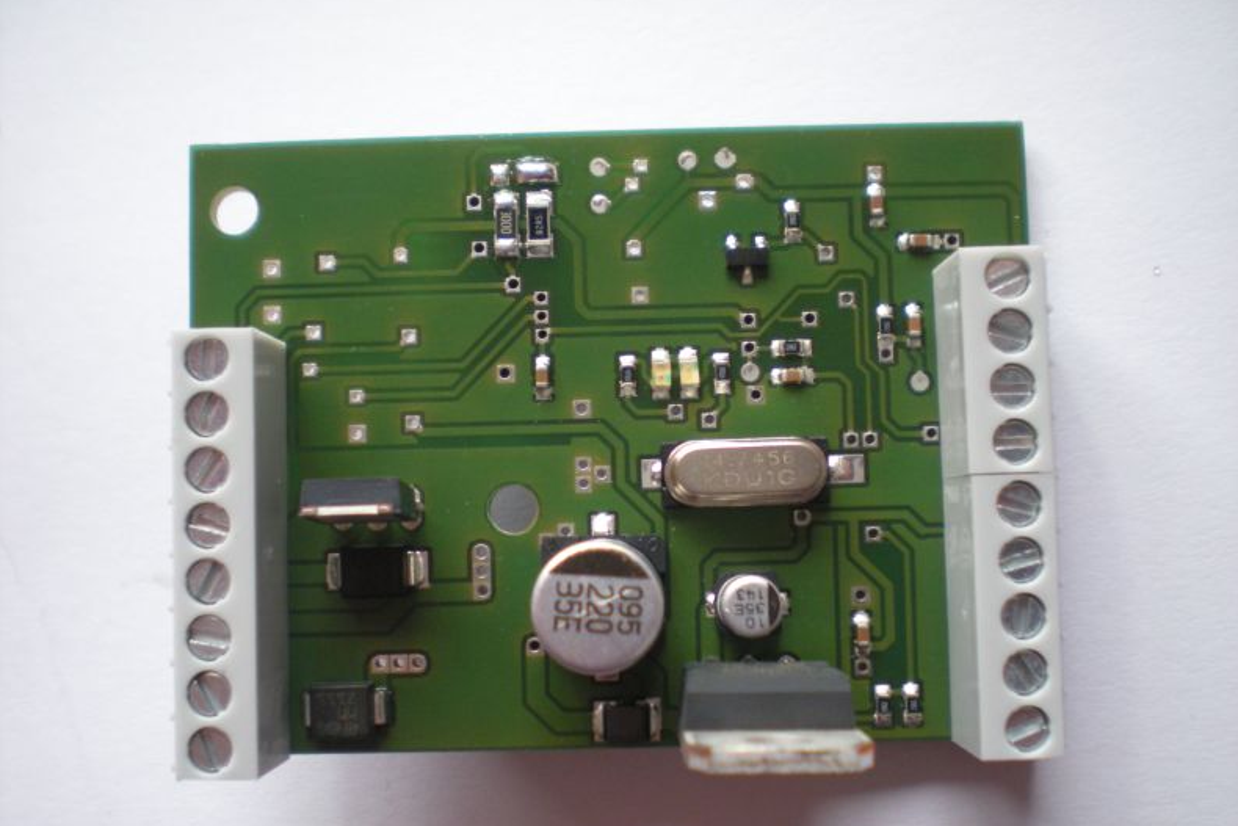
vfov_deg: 33.4
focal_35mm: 40
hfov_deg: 48.4
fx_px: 1376
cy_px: 459
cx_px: 625
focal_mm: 6.3
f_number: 3.1
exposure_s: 1/42.3
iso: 200
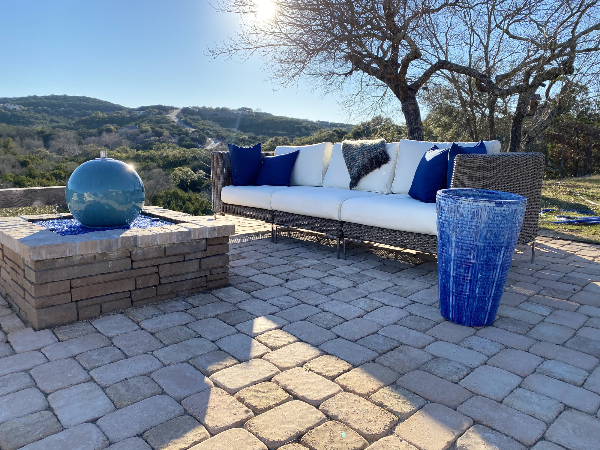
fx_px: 451
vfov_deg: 53.1
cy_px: 225
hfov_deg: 67.3
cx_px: 300
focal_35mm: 26
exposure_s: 1/1808
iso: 32
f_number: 1.8
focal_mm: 4.25
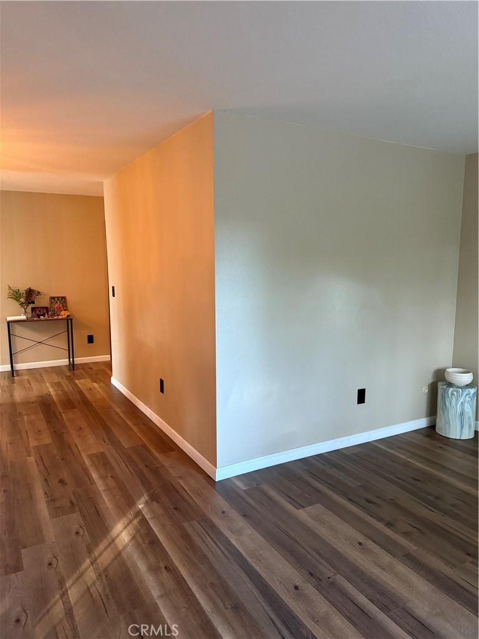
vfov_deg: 71.6
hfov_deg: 56.8
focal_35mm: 24
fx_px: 443
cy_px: 320
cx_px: 240
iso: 800
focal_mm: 6.76
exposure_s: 1/60
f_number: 1.78
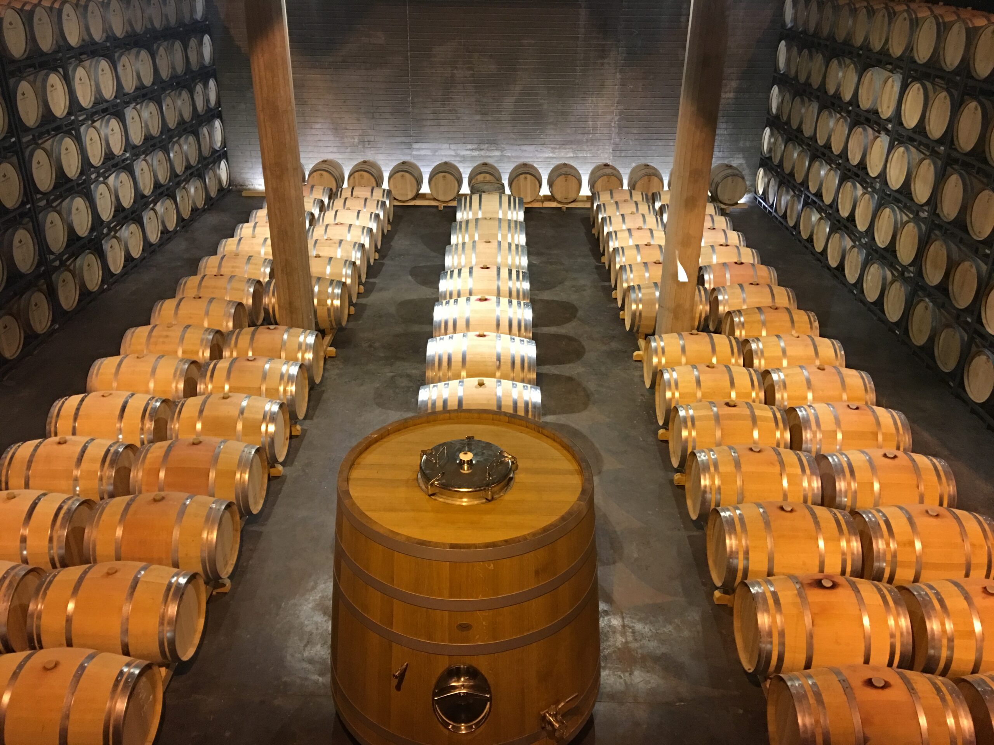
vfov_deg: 48.2
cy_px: 372
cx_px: 497
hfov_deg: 61.7
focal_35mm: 29
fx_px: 833
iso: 125
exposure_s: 1/8
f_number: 2.2
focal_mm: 4.15
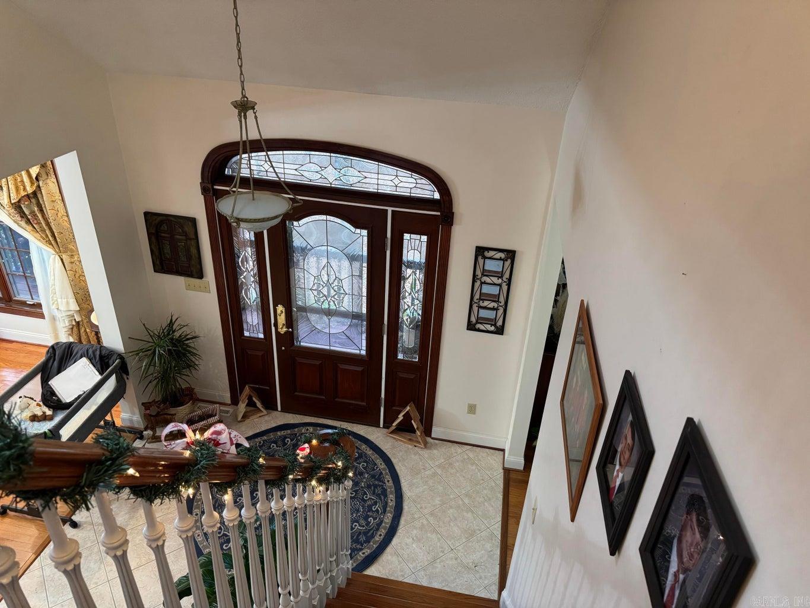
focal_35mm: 24
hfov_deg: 71.6
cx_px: 405
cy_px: 304
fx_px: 562
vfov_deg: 56.8
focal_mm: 6.76
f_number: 1.78
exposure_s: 1/60
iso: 400
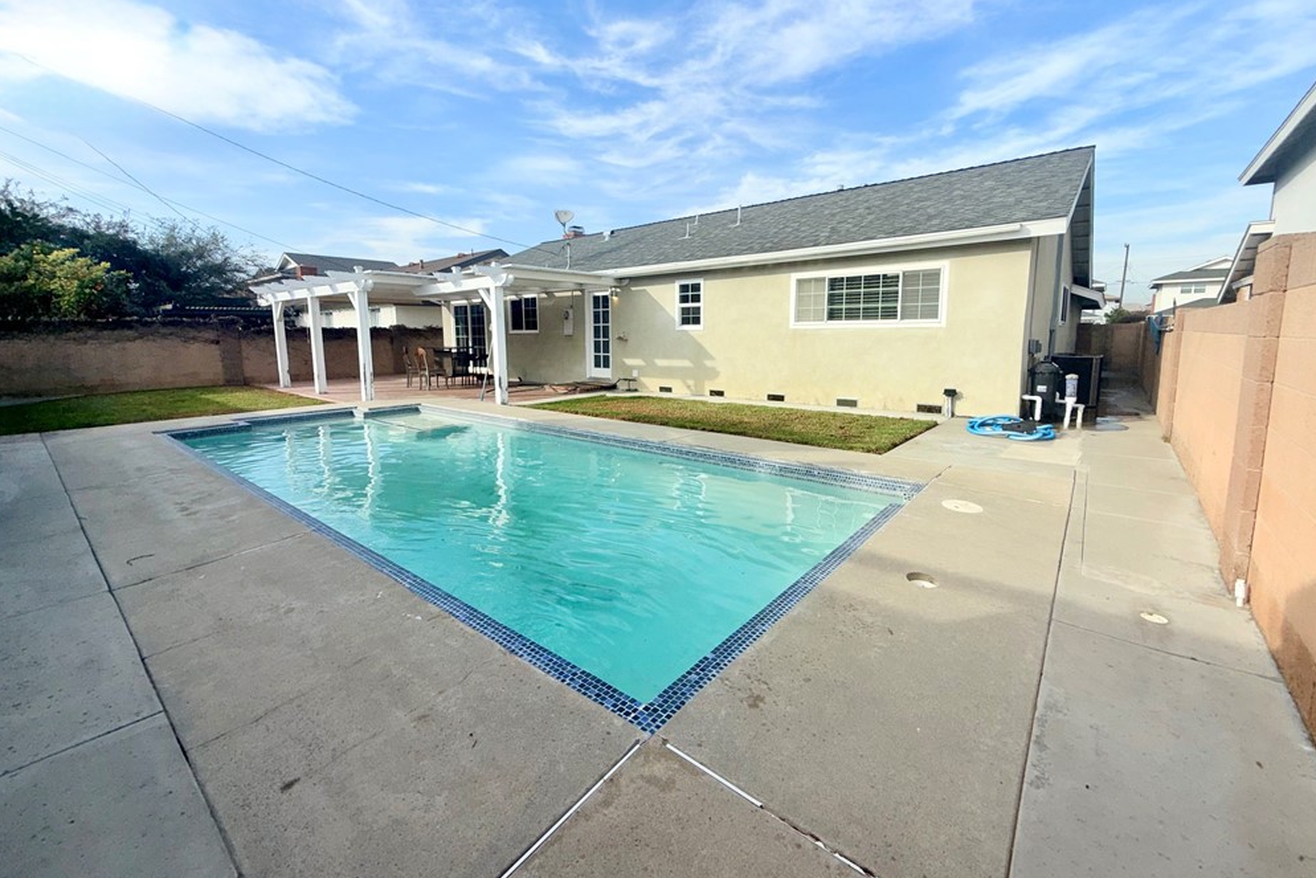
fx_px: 548
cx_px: 663
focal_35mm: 15
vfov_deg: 77.2
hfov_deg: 100.4
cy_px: 401
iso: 16
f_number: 2.2
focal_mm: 2.22
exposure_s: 1/789
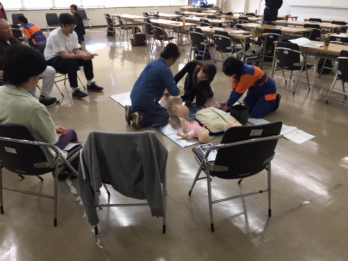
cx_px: 174
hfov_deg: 61.7
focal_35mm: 29
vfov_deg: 48.2
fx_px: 292
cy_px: 130
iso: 32
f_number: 2.2
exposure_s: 1/30
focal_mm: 4.15
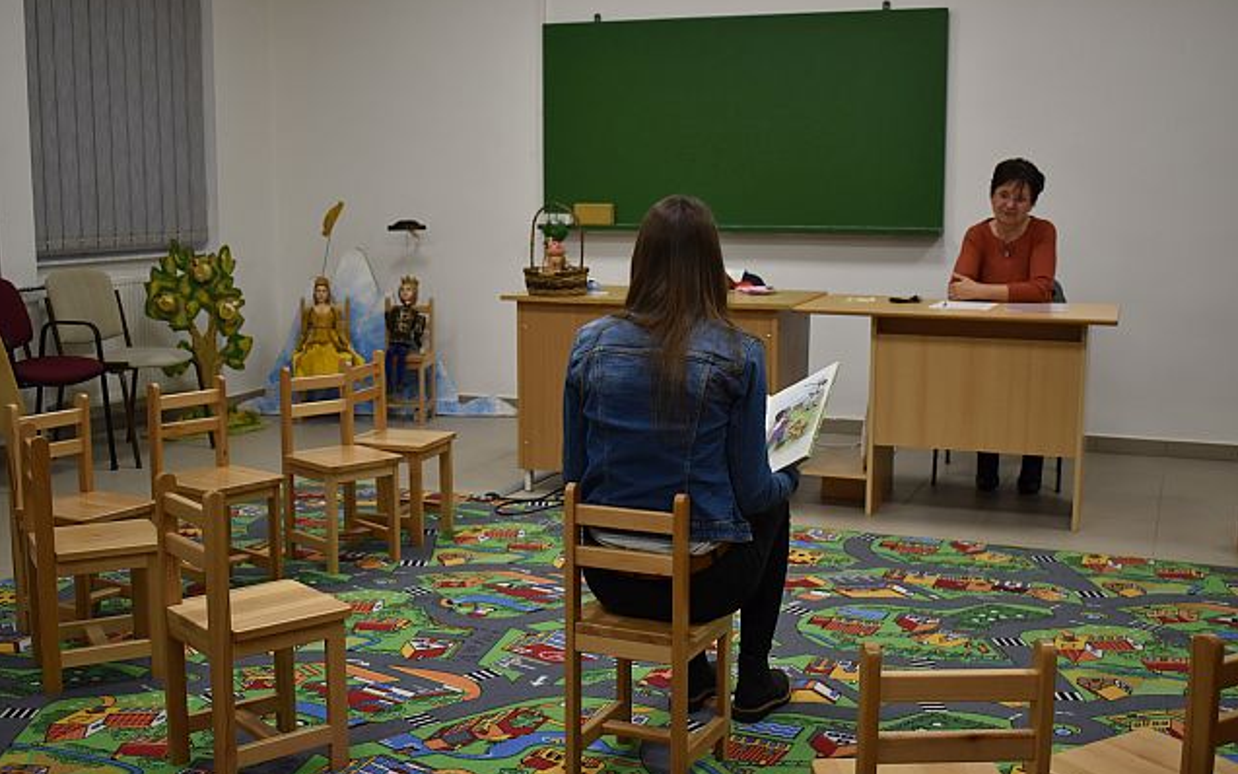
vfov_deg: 30.9
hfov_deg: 47.7
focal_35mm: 42
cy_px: 392
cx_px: 618
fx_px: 1400
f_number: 4
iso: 800
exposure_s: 1/160
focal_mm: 27
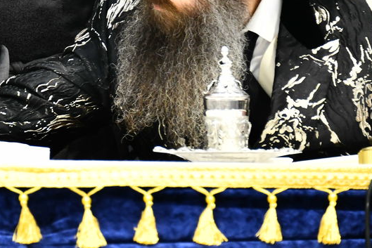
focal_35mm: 397
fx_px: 4103
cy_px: -61
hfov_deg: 5.2
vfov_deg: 3.5
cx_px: -96
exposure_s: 1/160
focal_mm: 150
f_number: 5.6
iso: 2500
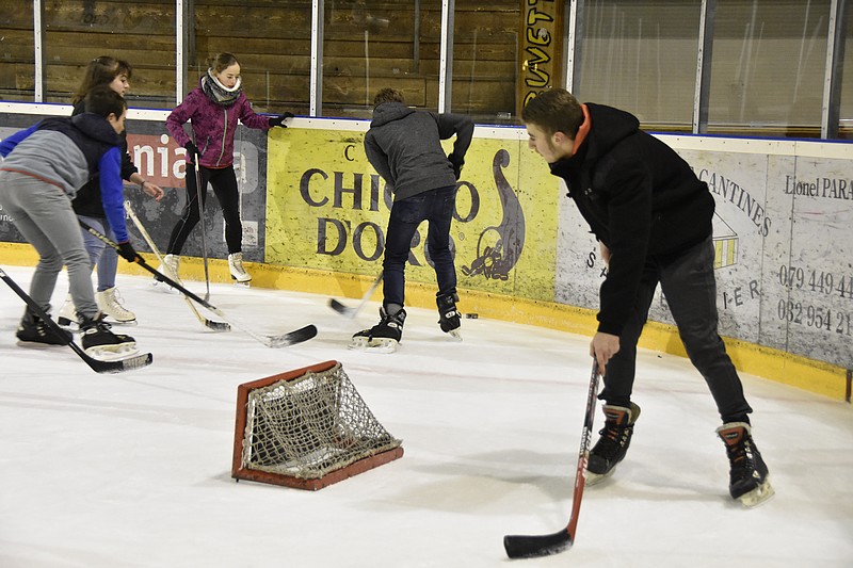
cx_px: 426
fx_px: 1954
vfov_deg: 16.5
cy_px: 284
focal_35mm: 82
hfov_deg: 24.6
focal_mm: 55
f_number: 4.8
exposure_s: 1/160
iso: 4000
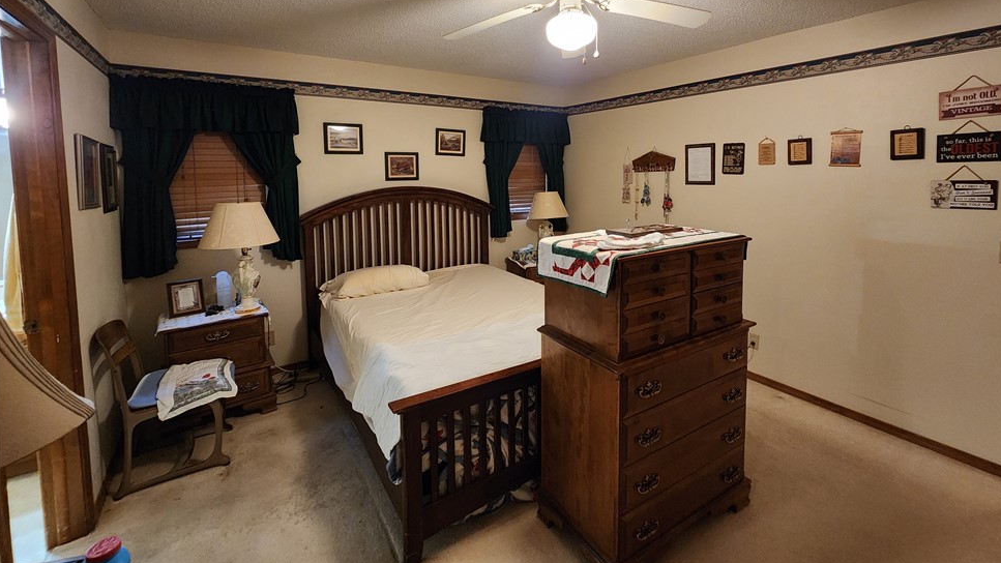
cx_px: 525
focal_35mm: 15
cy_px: 202
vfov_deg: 69.1
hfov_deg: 102.9
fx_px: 398
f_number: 2.2
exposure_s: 1/30
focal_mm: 2.2
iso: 500
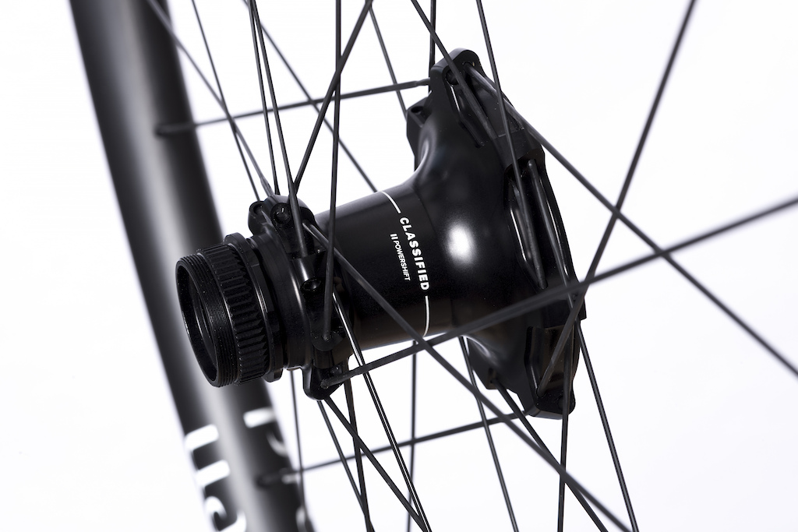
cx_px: 399
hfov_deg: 19.5
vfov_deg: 13.0
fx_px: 2328
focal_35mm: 105
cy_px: 266
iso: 125
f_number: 16
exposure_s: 1/125
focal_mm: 105
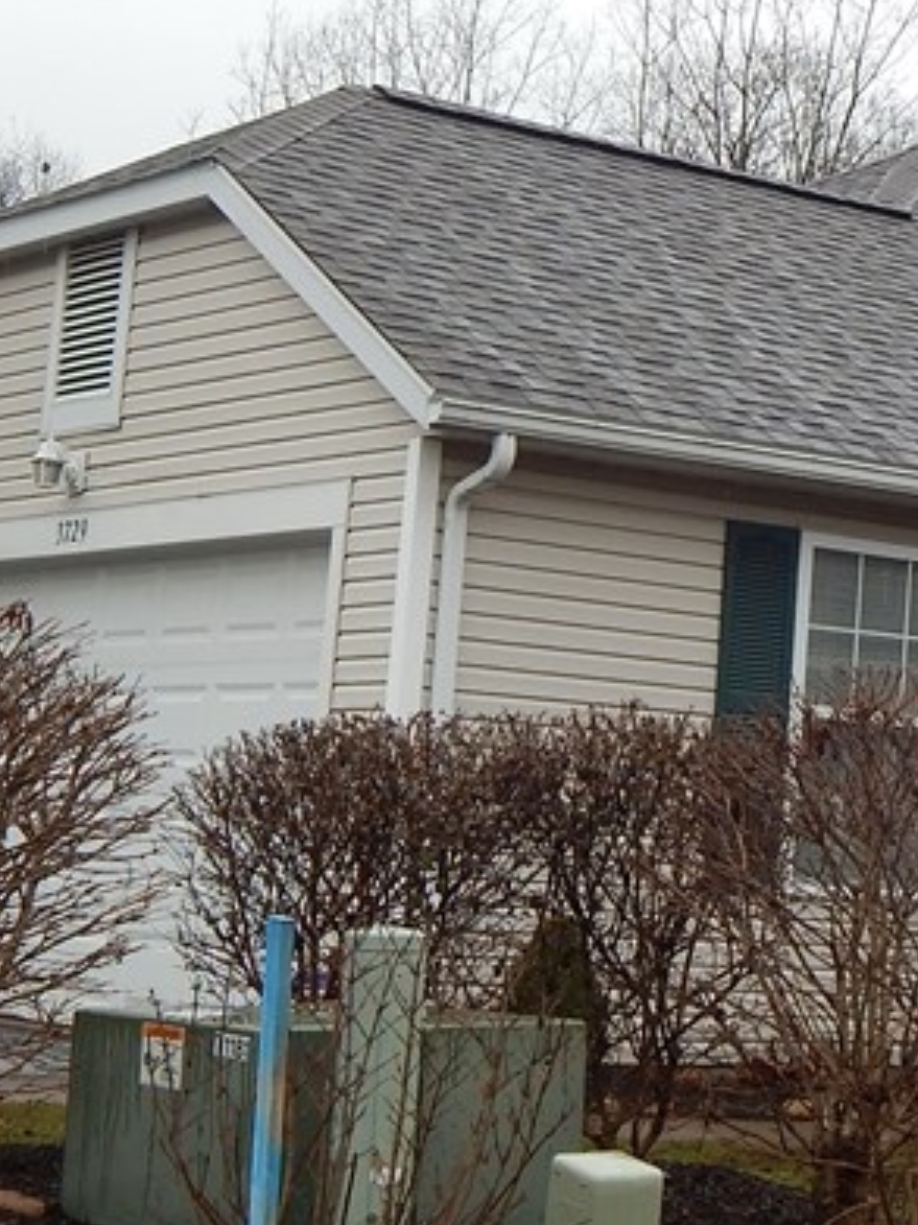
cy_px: 404
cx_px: 1018
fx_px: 3149
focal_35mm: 89
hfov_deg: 16.1
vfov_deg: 21.9
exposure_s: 1/320
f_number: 3.3
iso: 125
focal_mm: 6.1
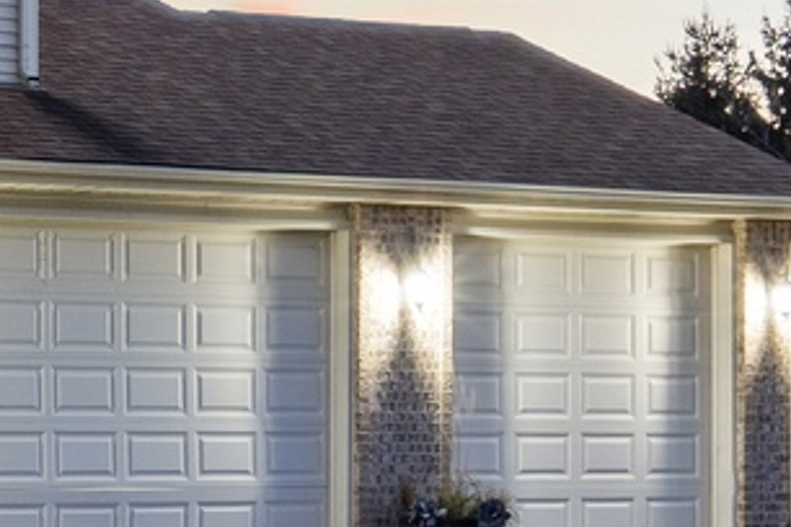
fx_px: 2439
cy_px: 140
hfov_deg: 15.8
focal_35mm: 111
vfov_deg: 12.3
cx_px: -615
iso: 400
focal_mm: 21
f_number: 5.6
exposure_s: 5
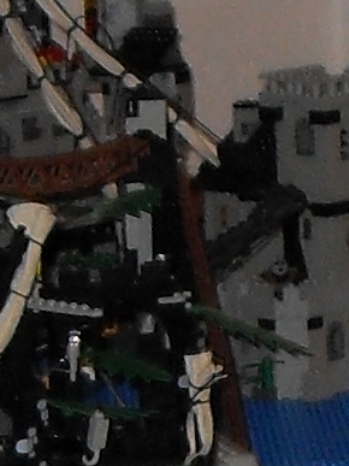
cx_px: 620
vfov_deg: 6.3
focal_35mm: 312
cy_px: 385
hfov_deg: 4.7
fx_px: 4196
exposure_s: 1/45
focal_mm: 6.3
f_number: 2.8
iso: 100
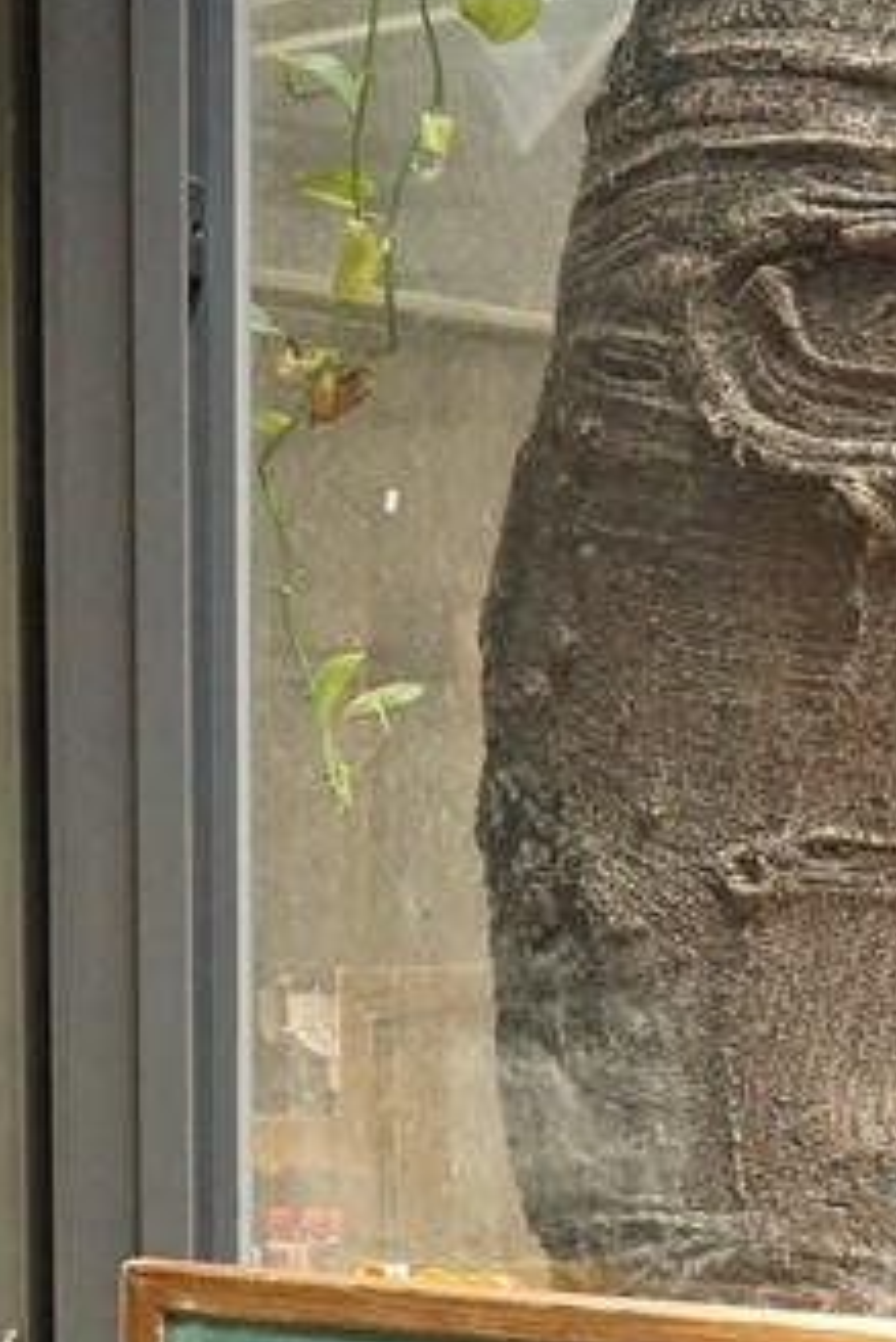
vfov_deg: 18.0
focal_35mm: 108
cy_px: 1612
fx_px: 4011
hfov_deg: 12.7
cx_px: 530
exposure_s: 1/125
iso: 3200
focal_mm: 23
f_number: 4
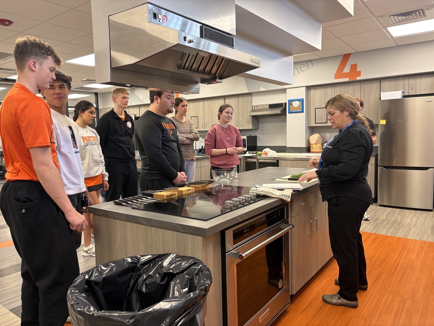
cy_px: 163
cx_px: 217
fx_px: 326
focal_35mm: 26
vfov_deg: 53.1
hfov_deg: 67.3
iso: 80
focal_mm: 5.96
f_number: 1.6
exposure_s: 1/60
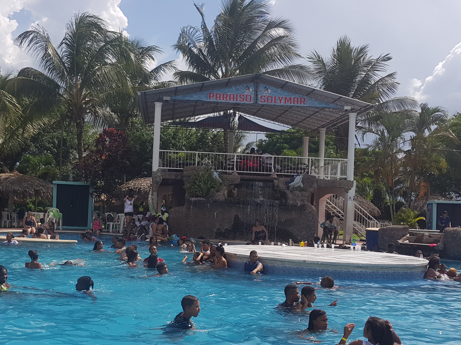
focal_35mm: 43
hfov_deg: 43.8
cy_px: 200
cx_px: 209
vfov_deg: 33.5
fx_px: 573
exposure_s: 1/3184
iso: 40
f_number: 1.7
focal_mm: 4.2
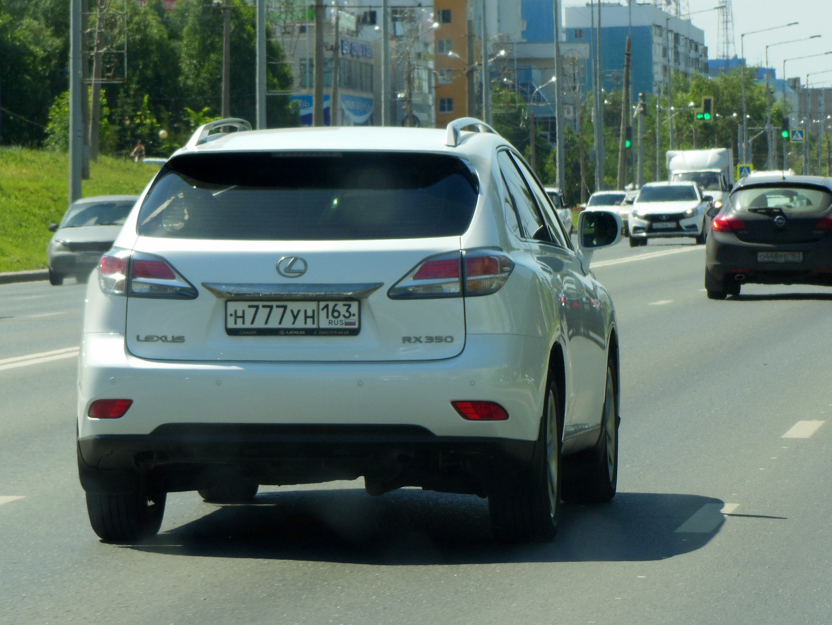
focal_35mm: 191
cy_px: 312
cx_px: 416
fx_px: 4593
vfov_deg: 7.8
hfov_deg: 10.3
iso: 125
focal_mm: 34
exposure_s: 1/250
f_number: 5.9
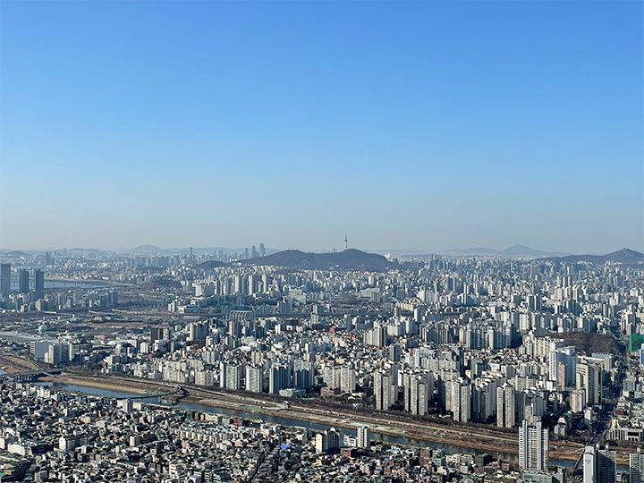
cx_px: 322
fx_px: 967
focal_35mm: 52
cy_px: 242
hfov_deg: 36.8
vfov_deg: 28.0
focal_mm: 6
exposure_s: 1/2500
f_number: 2
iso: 25
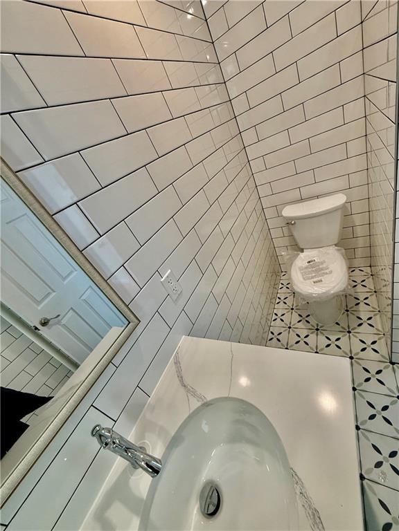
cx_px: 200
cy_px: 266
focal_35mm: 14
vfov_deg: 102.1
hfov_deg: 85.7
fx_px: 215
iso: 250
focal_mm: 2.22
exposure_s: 1/120
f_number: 2.2
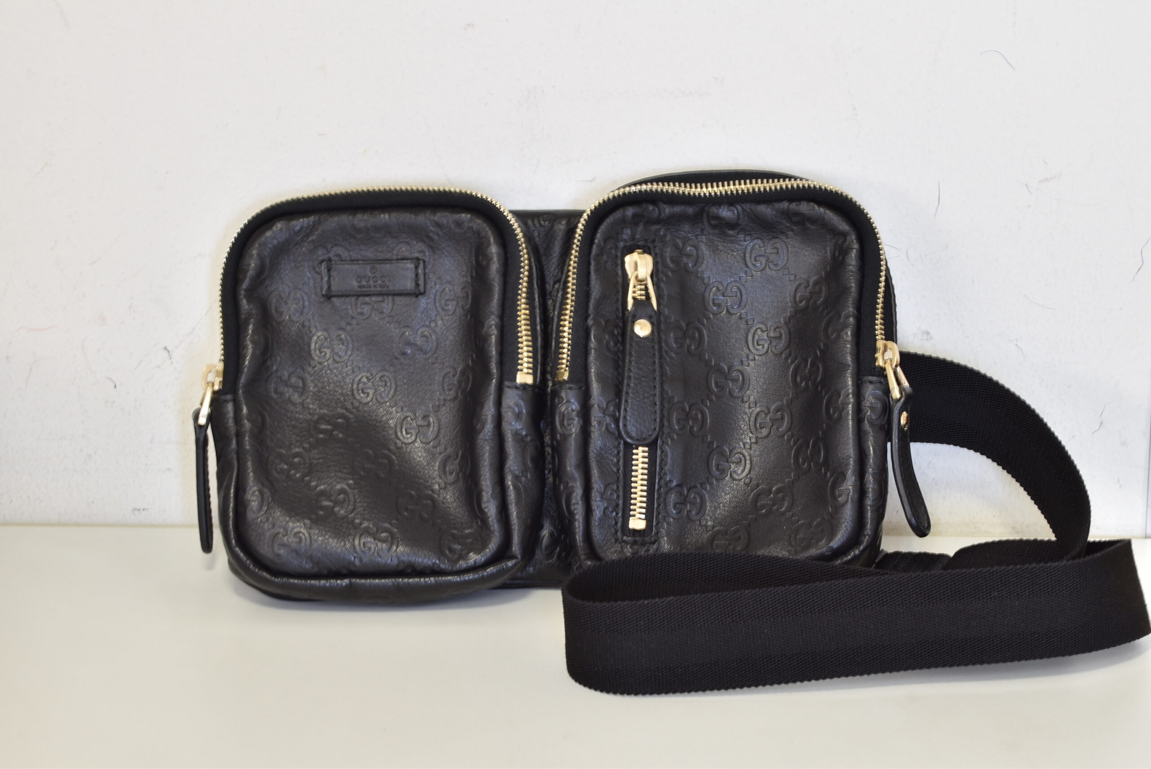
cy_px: 384
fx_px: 4319
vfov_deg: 10.2
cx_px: 576
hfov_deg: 15.2
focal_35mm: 135
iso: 100
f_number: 13
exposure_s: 1/2
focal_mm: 90
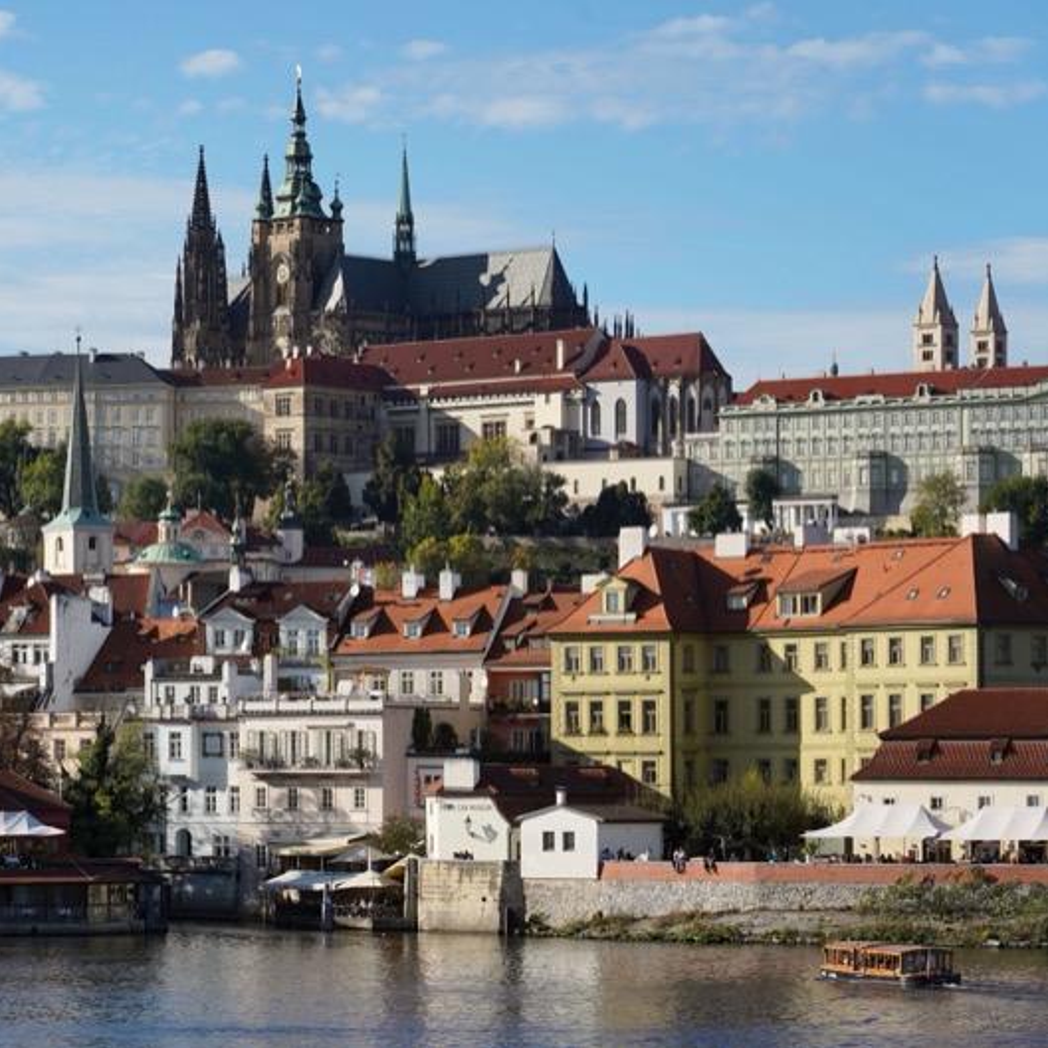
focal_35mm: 135
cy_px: 526
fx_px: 4624
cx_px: 269
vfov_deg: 12.9
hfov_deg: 12.9
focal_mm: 105
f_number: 8
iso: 500
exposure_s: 1/1250
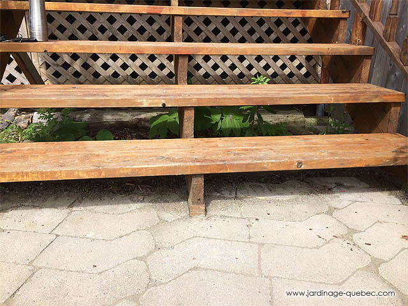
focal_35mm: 30
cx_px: 204
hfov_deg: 60.0
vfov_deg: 46.8
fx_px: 354
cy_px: 153
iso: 40
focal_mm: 4.12
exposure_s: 1/1325
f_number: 2.2
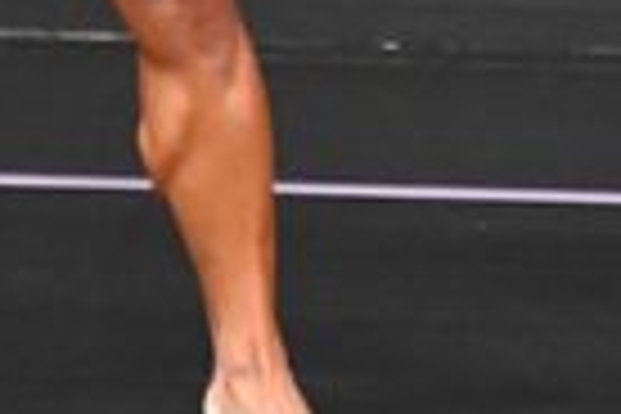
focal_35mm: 1940
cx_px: 1150
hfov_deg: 1.1
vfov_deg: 0.7
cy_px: -436
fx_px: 33462
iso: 5000
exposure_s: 1/400
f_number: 5.6
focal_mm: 230
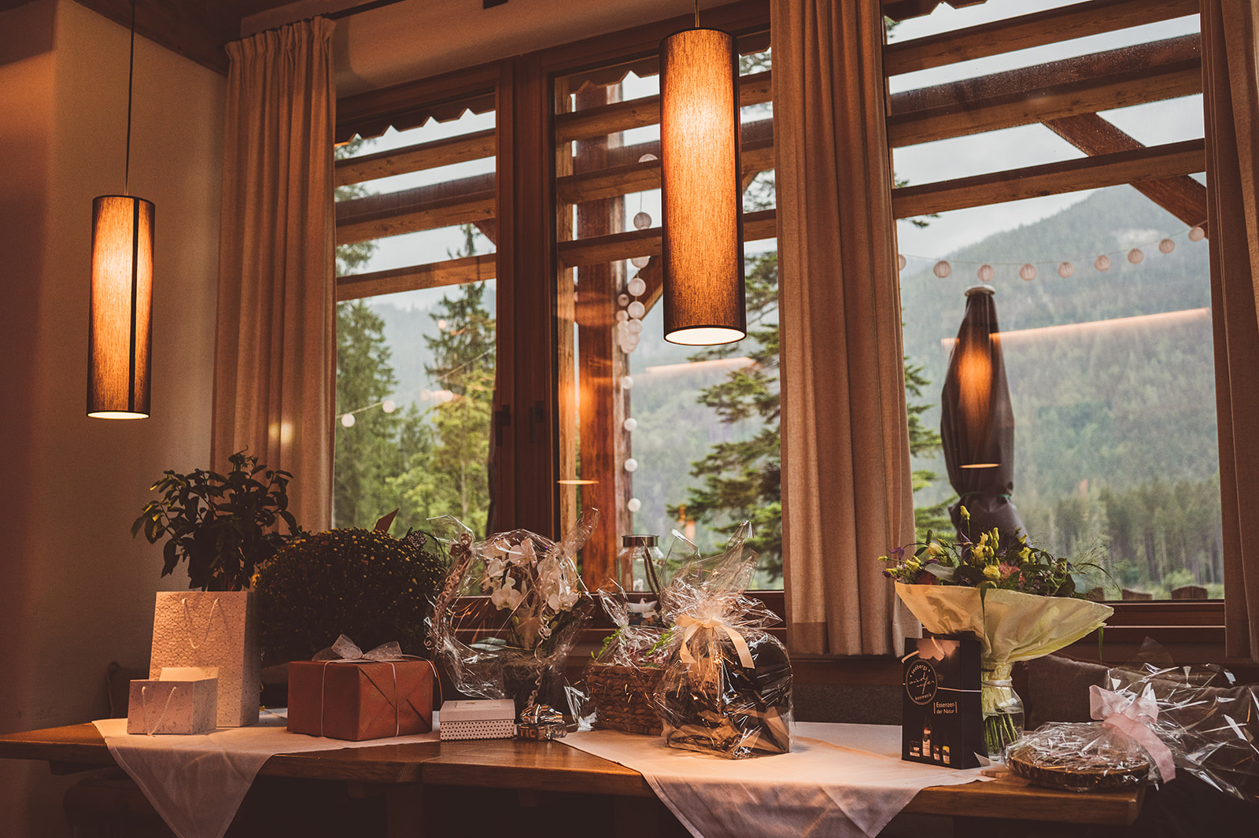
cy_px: 419
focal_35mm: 35
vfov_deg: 37.8
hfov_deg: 54.5
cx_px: 630
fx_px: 1223
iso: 1250
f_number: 3.5
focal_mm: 35
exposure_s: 1/160
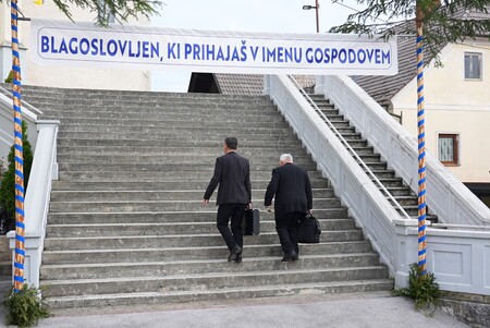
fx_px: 627
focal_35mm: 46
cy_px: 164
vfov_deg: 29.3
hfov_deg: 42.7
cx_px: 245
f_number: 4
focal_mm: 31
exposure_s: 1/320
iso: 250
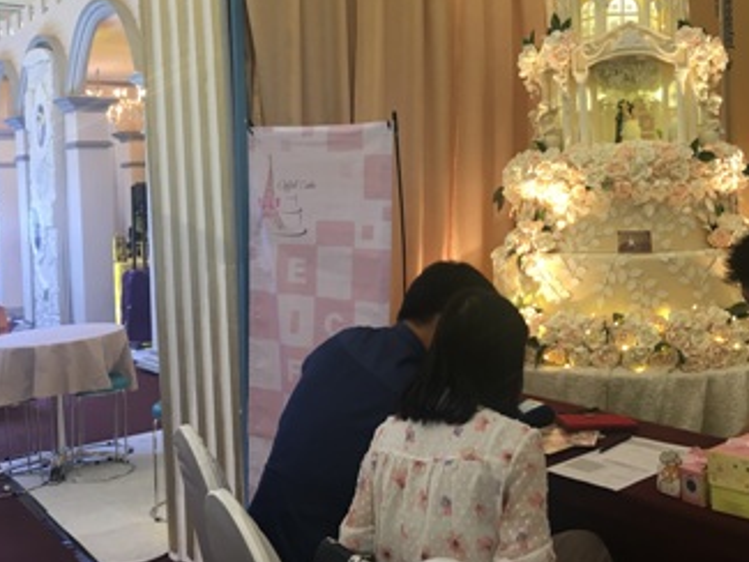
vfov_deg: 35.6
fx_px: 866
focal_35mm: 40
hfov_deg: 46.4
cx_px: 466
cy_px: 189
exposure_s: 1/33
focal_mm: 4.15
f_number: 2.2
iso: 80
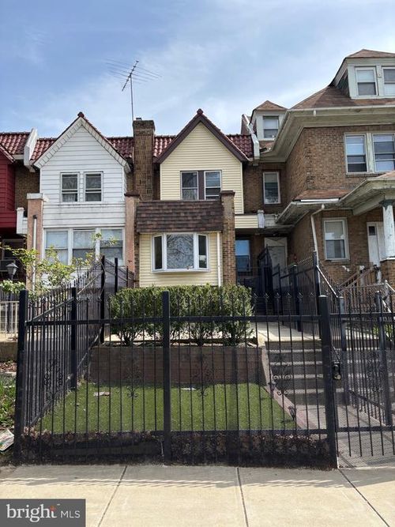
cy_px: 264
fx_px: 396
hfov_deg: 53.0
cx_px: 198
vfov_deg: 67.3
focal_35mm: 26
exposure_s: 1/2288
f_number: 1.6
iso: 50
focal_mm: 5.96
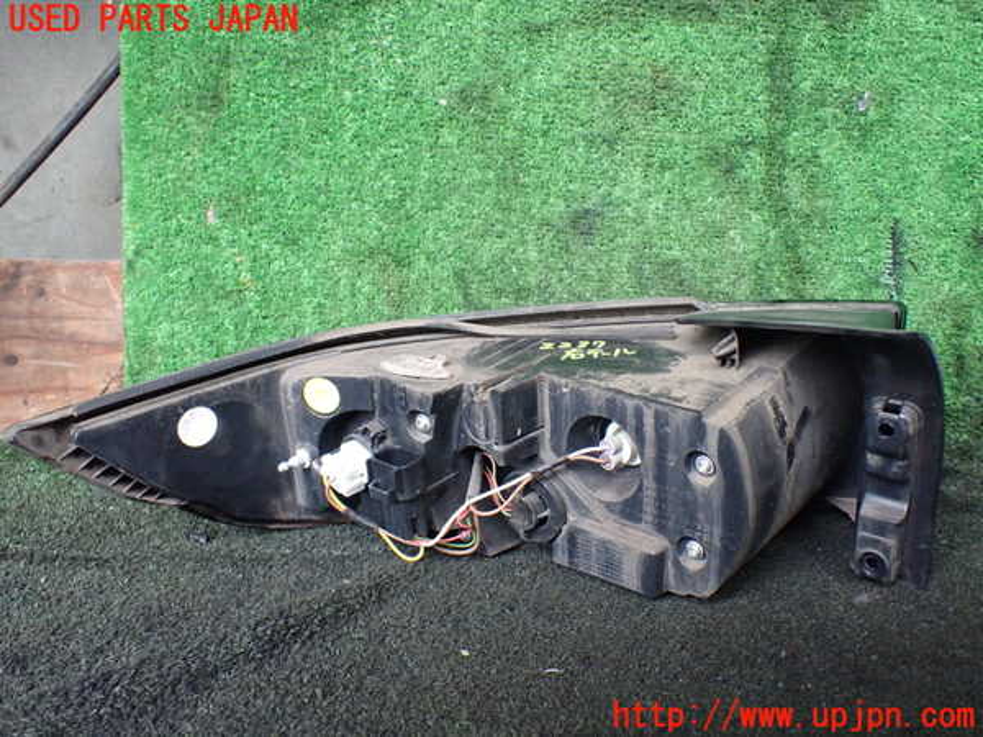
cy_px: 368
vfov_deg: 46.8
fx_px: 852
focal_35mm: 30
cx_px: 492
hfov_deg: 60.0
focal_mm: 5.4
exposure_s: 1/80
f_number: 2.3
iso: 800
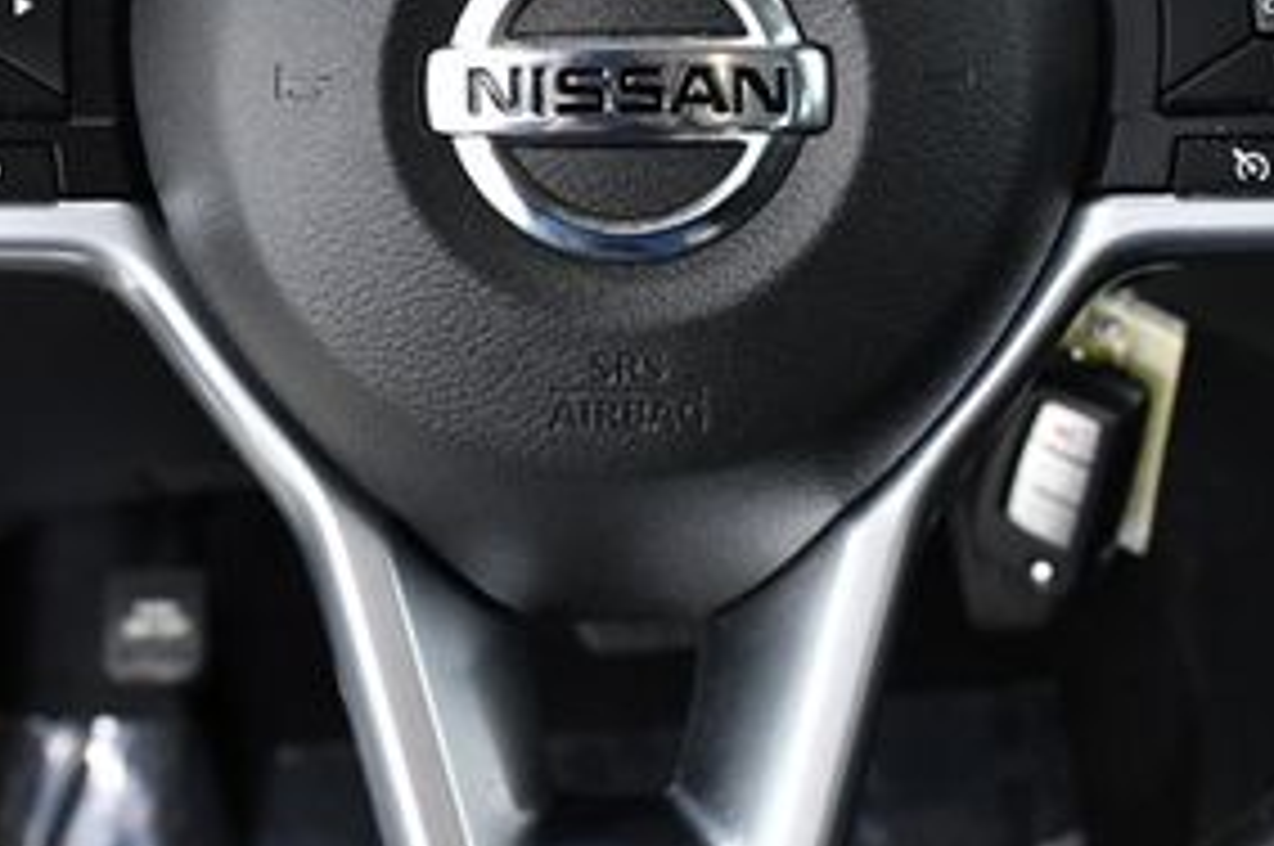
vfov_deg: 17.7
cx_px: 635
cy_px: 400
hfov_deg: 26.3
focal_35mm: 77
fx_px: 2722
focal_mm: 23
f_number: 5.6
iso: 2500
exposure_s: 1/125
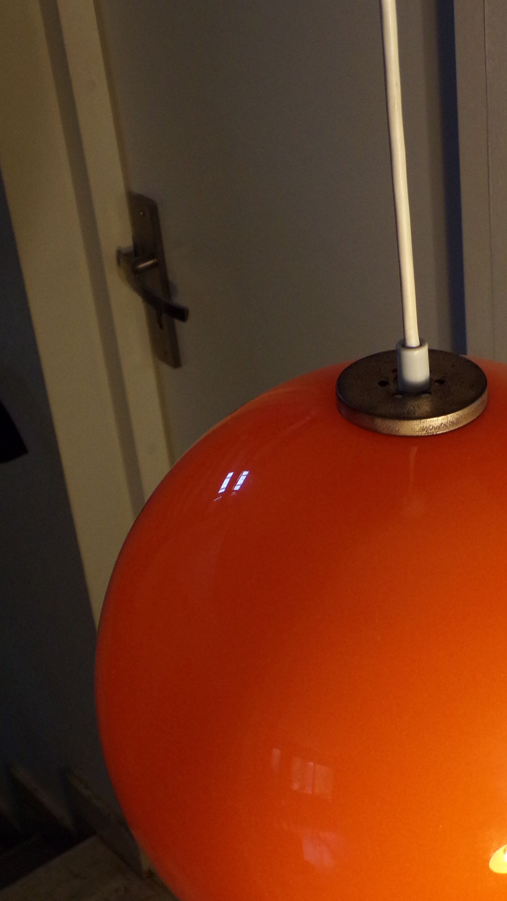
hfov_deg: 19.2
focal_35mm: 62
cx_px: 399
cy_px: 543
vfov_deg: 33.7
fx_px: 1482
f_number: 3.4
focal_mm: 7.6
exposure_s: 1/25
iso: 200
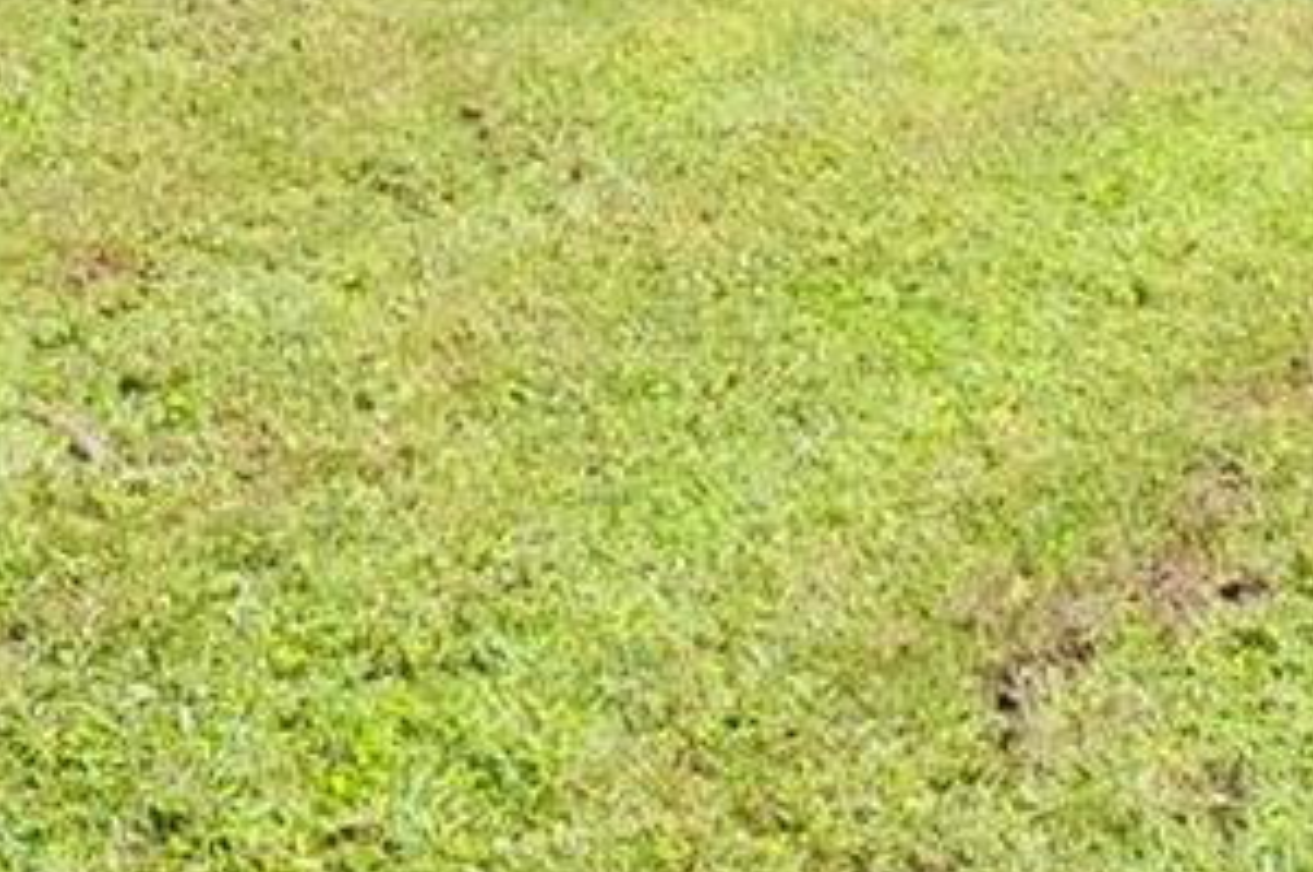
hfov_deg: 17.5
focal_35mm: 117
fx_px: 4263
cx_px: 654
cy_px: -449
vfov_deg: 11.2
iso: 400
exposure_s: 1/1000
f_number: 6.3
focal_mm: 11
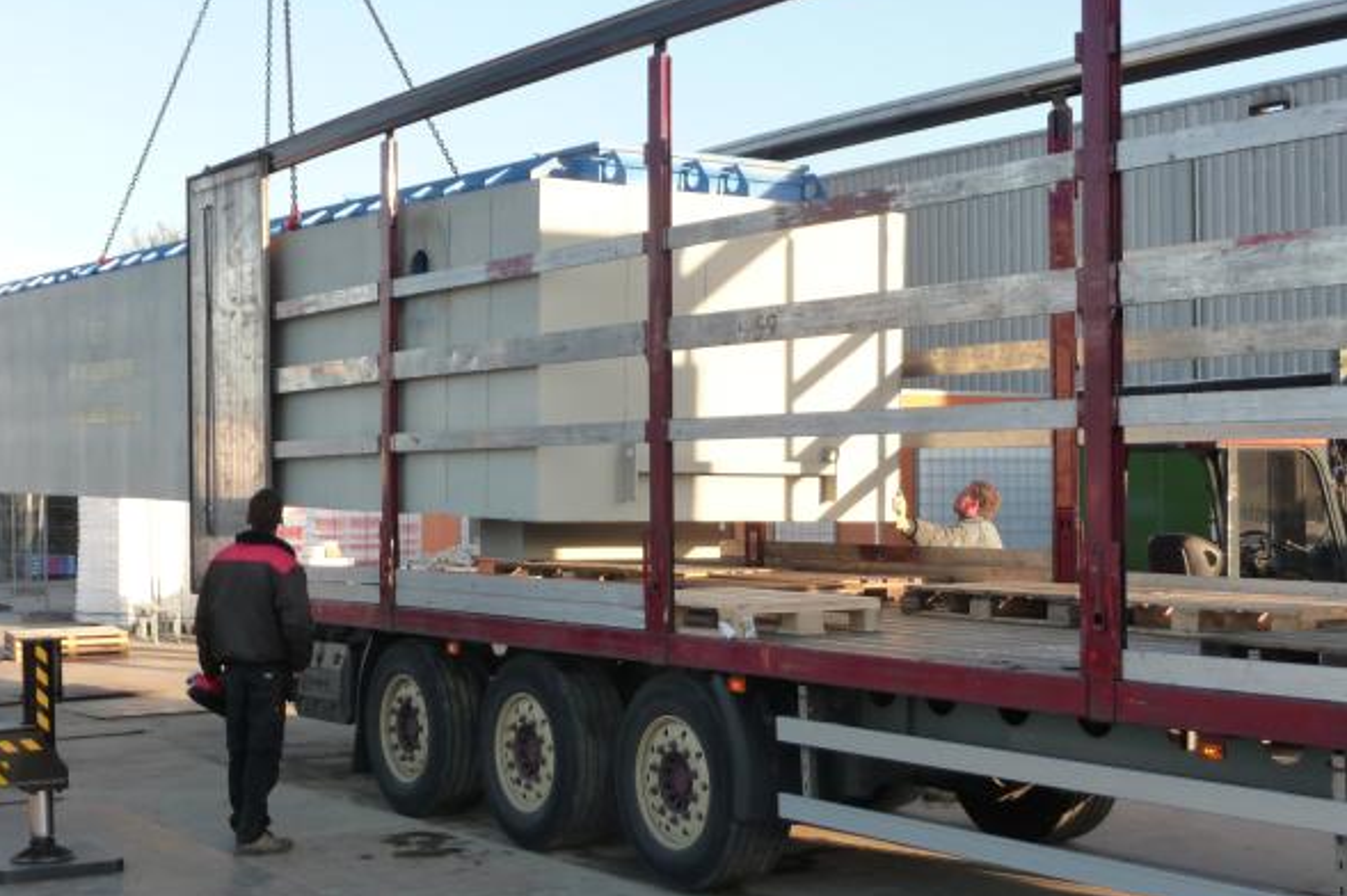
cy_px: 487
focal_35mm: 53
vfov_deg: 25.5
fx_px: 1982
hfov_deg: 37.5
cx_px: 663
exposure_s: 1/200
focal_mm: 8.5
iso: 160
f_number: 4.2
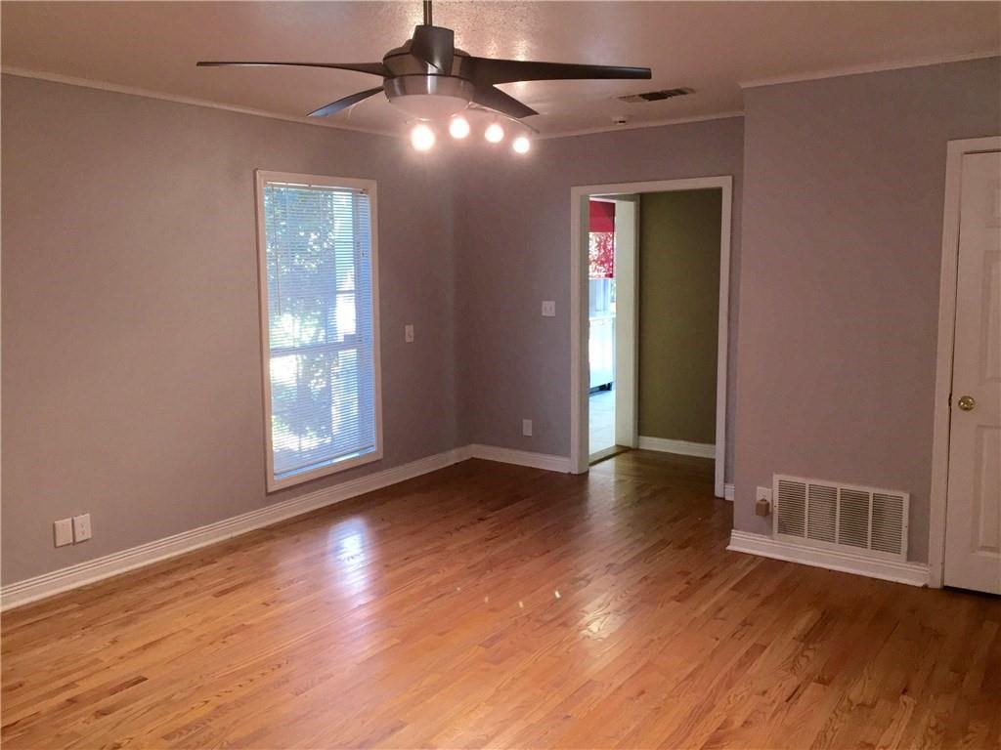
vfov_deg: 48.2
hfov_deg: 61.7
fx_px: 839
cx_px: 500
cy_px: 375
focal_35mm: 29
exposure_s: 1/30
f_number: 2.2
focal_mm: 4.15
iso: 80
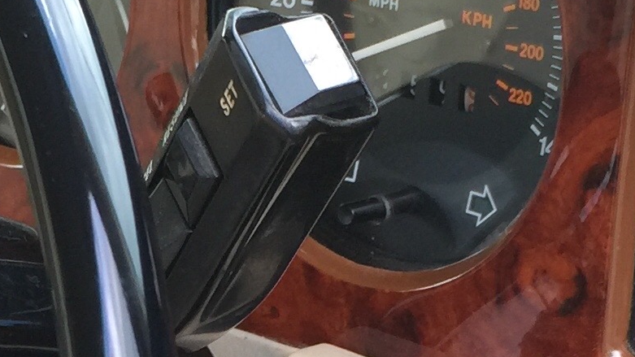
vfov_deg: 9.0
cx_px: 146
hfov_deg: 16.2
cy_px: 516
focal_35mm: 132
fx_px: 2222
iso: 32
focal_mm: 4.15
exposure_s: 1/33
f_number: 2.2
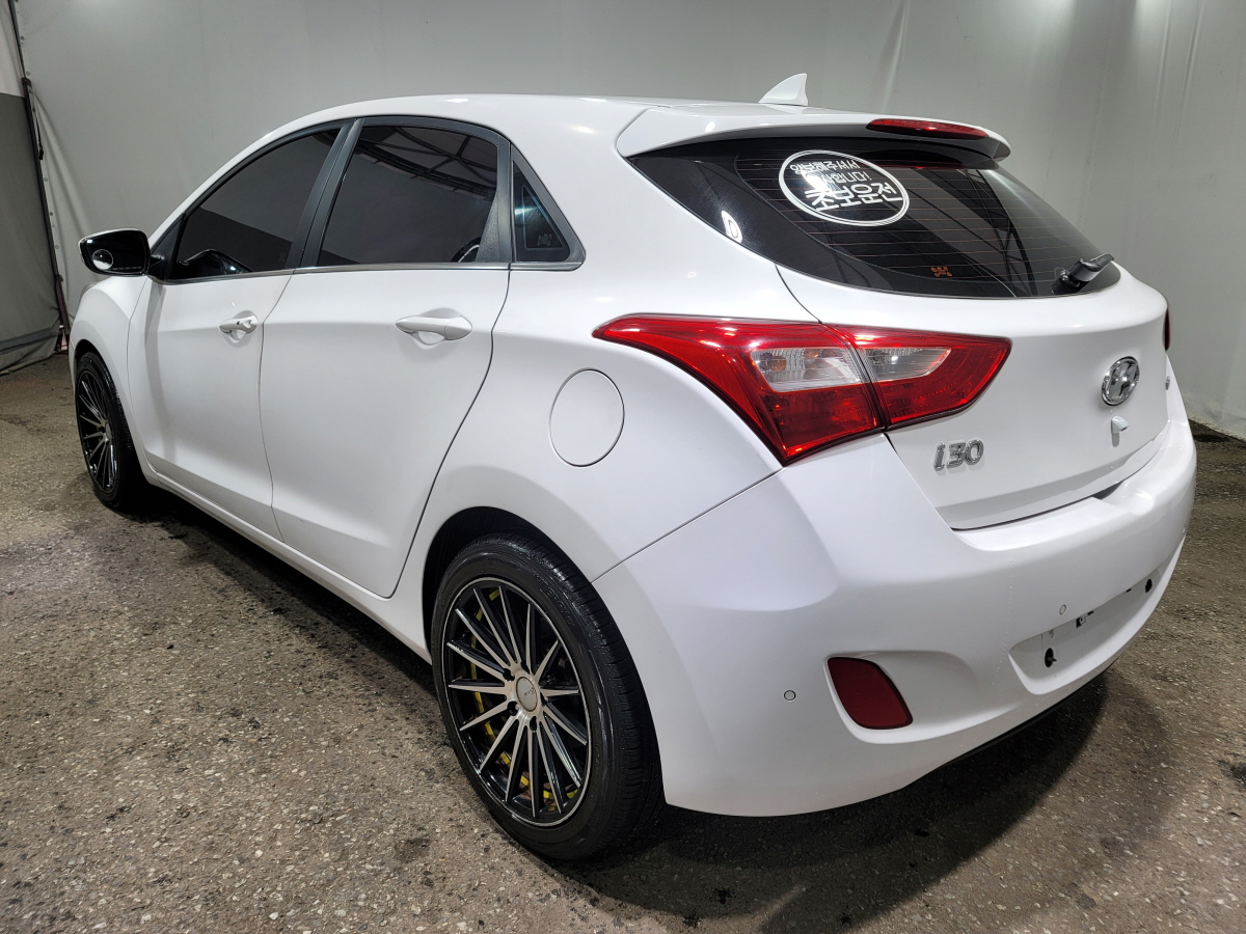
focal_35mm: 25
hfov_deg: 69.4
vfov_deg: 54.9
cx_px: 623
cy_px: 467
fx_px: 900
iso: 25
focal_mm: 7
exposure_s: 1/120
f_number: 1.8
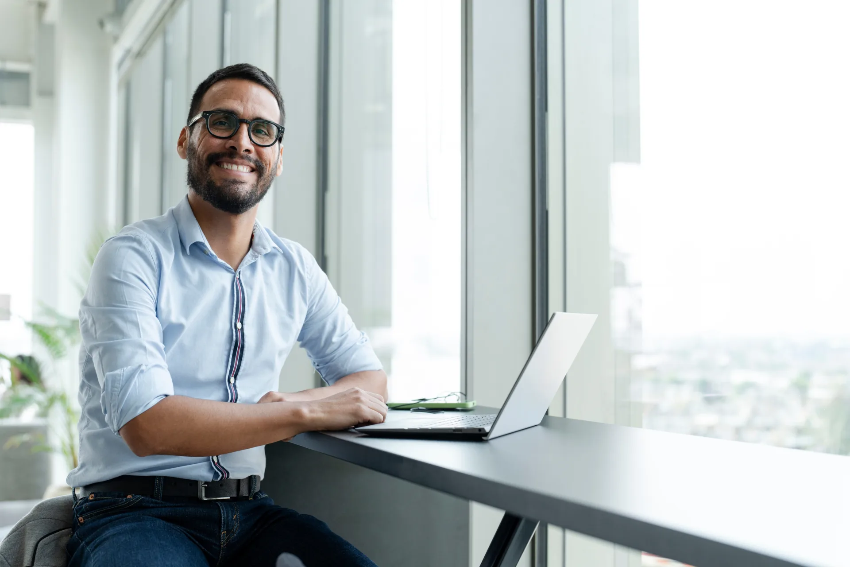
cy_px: 284
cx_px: 425
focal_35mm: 50
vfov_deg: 27.0
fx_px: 1180
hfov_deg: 39.6
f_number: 2.8
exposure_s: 1/500
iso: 400
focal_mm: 50
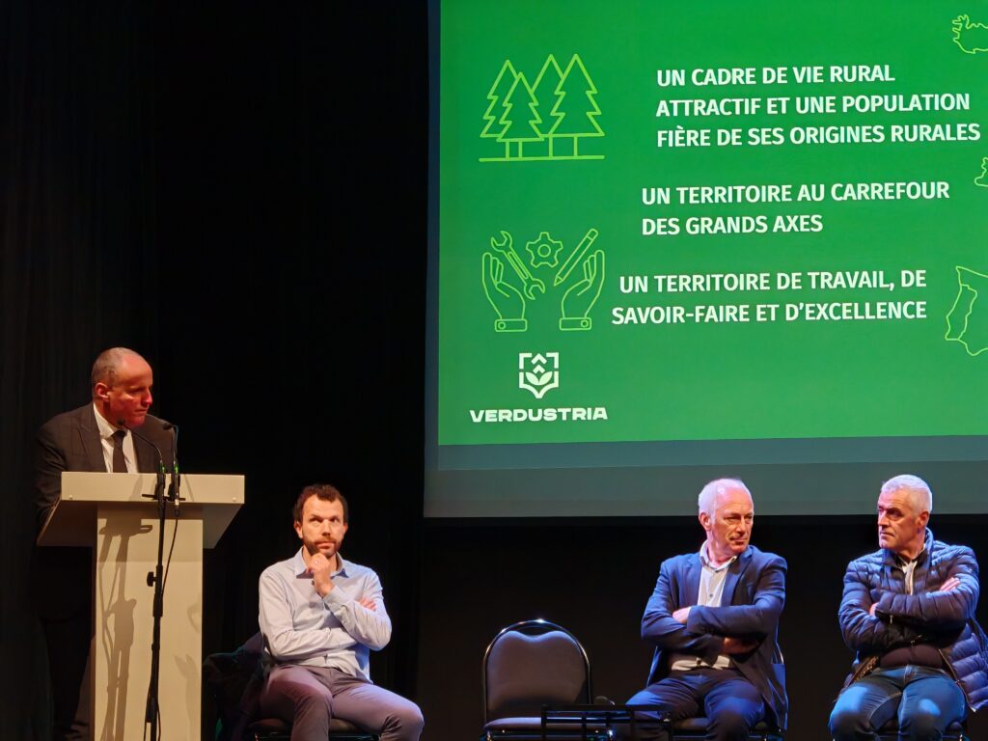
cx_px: 494
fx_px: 3853
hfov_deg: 14.6
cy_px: 370
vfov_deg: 11.0
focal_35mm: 135
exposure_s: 1/33
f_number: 2.6
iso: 2500
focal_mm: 15.38
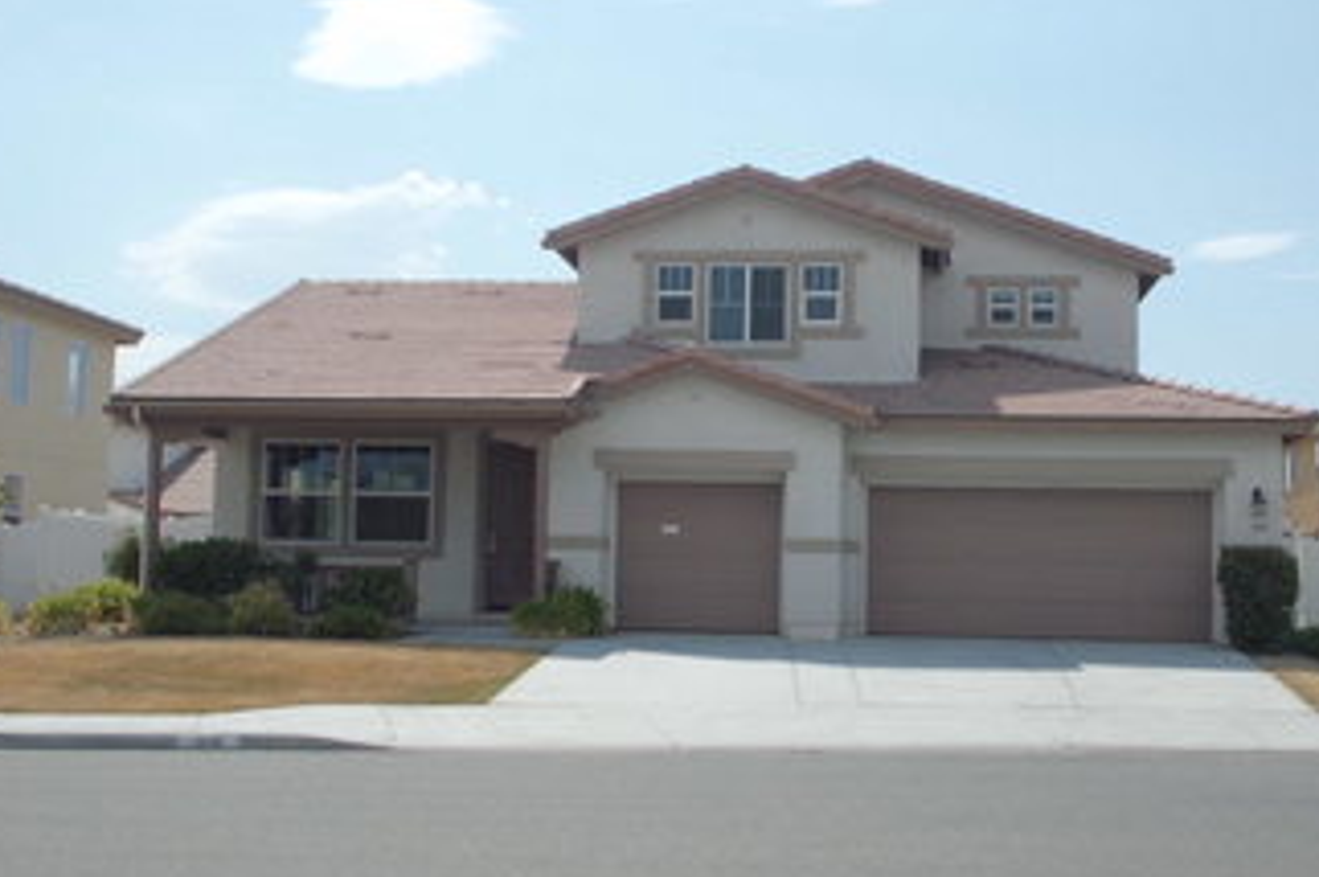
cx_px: 680
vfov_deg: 24.1
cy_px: 447
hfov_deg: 35.7
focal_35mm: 56
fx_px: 2050
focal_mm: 9
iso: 64
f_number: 4.5
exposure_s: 1/640
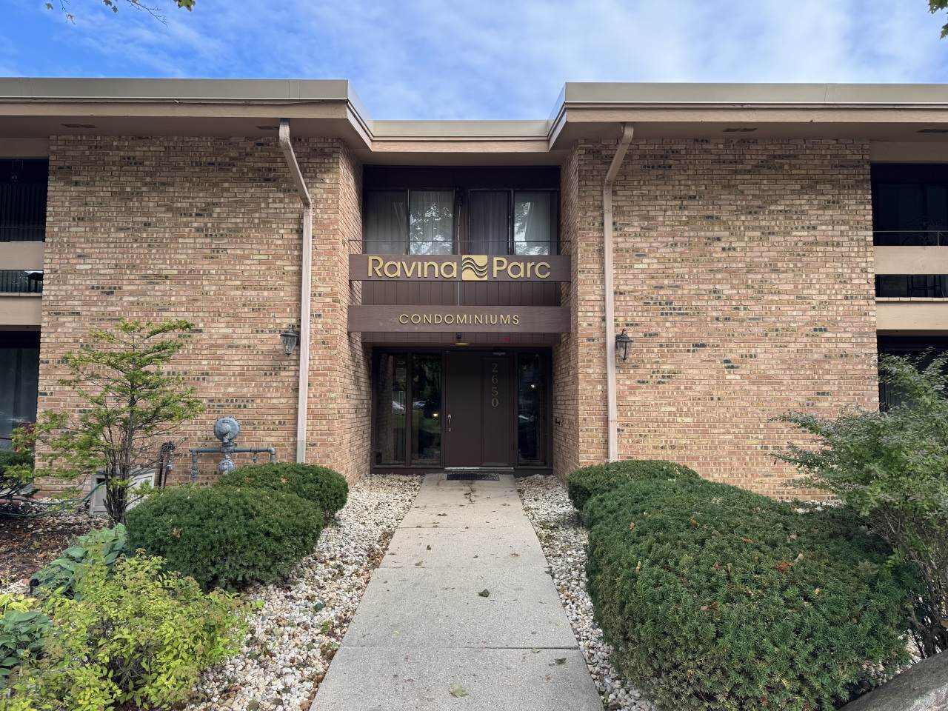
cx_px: 474
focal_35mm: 24
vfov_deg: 56.8
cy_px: 356
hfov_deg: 71.6
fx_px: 657
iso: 80
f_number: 1.78
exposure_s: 1/588
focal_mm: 6.76
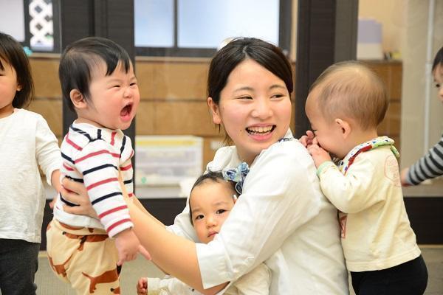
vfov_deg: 18.2
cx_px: 222
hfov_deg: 27.0
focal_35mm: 75
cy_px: 148
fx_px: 923
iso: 1600
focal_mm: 75
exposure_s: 1/100
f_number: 4.5
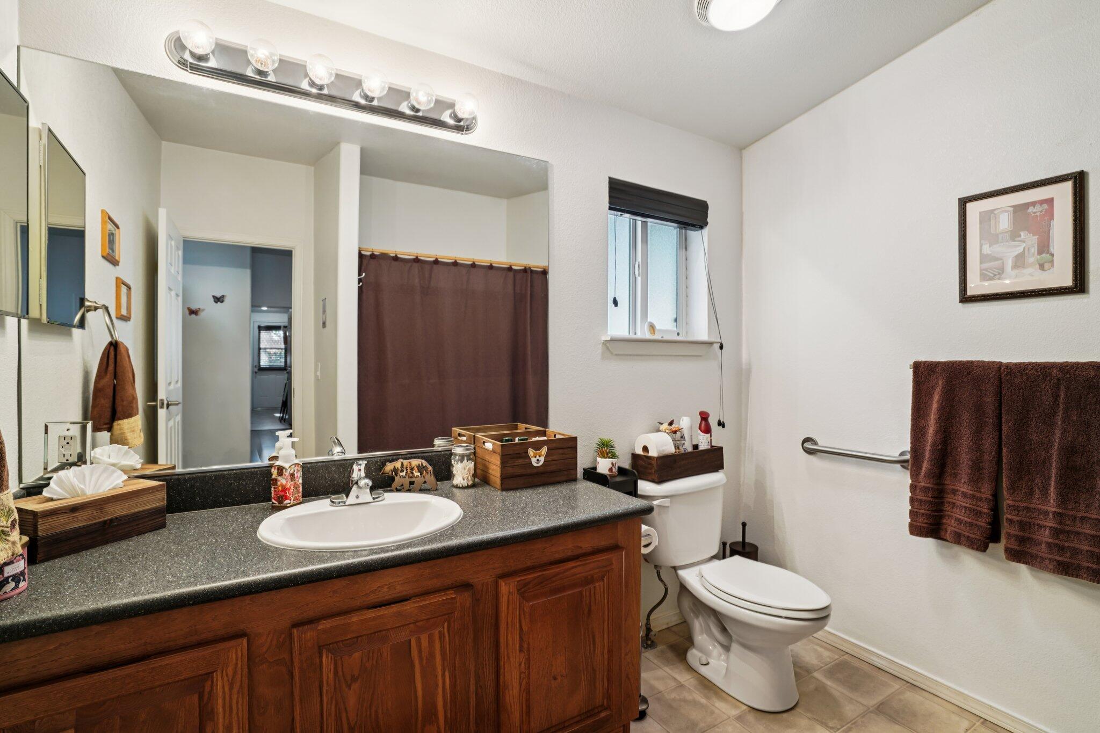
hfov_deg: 96.7
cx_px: 550
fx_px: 489
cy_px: 366
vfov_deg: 73.7
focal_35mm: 16
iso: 400
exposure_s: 1/13
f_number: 7.1
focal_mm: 16
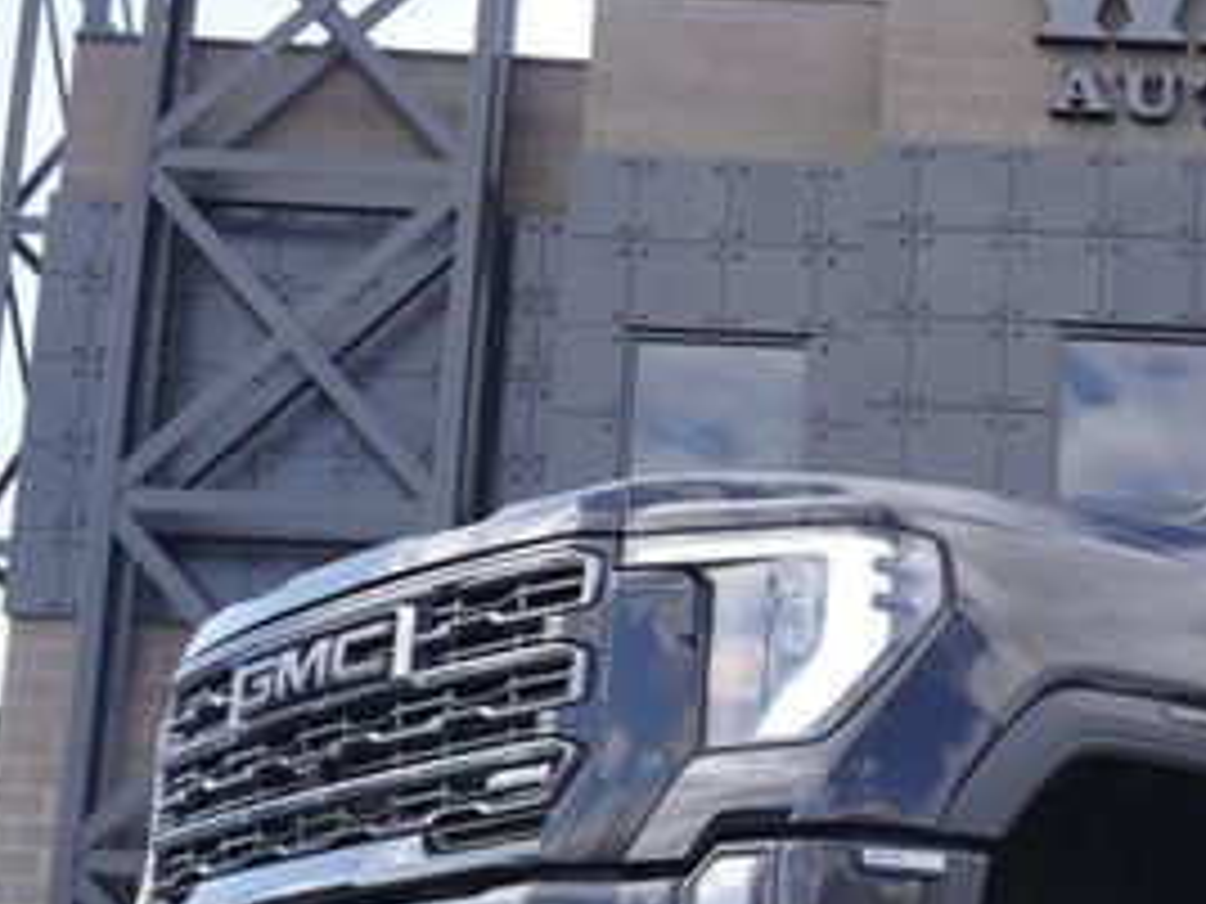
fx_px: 2757
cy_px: 769
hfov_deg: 23.4
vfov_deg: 18.4
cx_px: 1260
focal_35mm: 79
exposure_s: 1/125
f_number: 5.6
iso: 100
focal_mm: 23
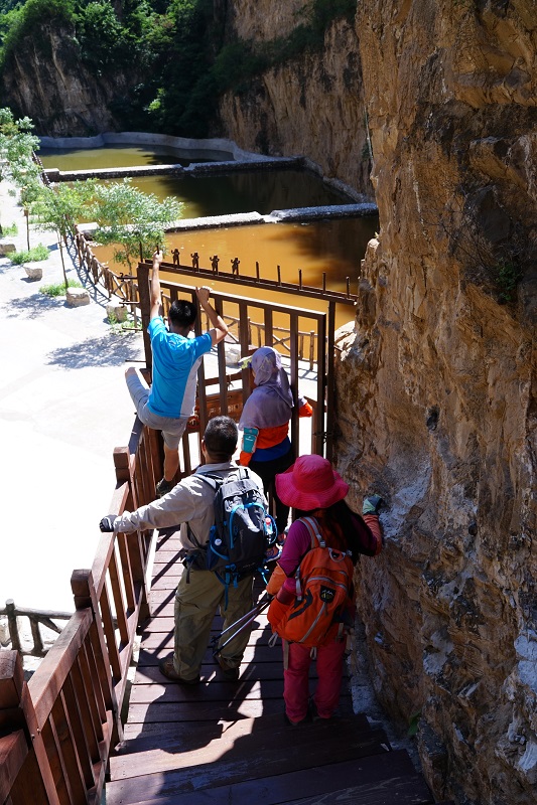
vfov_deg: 54.4
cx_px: 268
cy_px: 402
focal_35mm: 35
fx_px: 783
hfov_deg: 37.8
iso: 250
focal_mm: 35
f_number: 13
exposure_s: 1/60
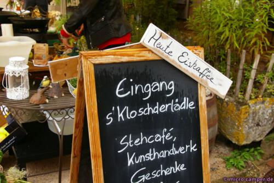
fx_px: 320
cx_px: 137
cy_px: 92
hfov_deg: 46.4
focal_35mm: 42
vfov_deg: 31.9
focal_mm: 28
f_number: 5.6
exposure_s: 1/60
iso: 400
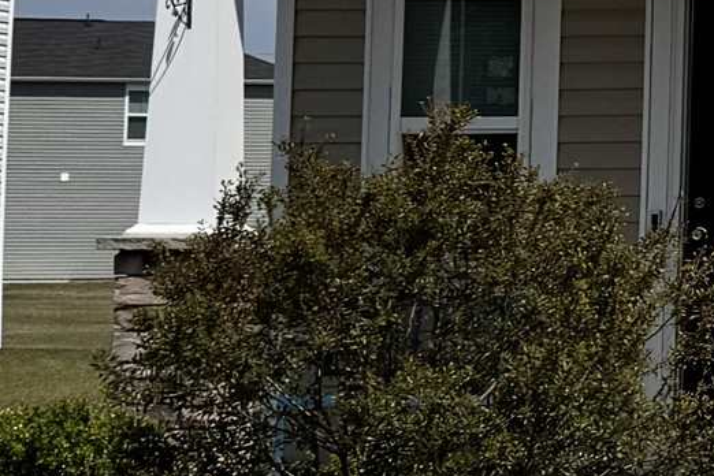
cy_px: -66
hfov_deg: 12.5
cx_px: 1368
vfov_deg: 9.2
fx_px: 2915
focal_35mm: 147
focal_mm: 6.76
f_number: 1.78
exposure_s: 1/12346
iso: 80
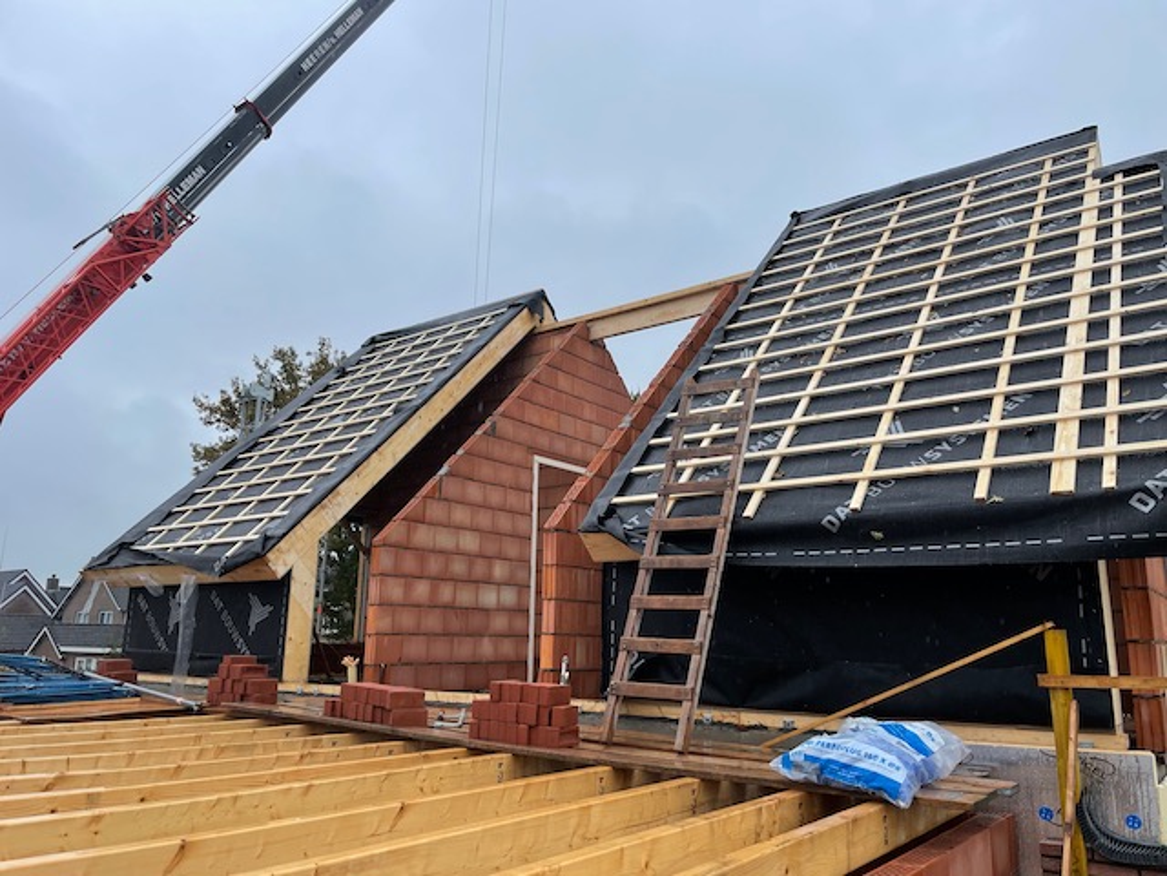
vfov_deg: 53.1
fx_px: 877
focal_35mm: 26
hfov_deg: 67.3
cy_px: 438
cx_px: 584
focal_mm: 4.2
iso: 32
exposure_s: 1/759
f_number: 1.6
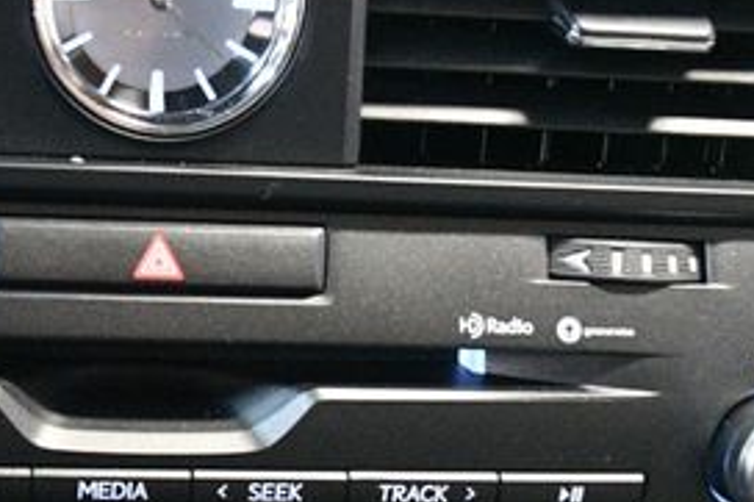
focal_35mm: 80
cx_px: 75
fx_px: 1674
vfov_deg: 17.0
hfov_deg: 24.6
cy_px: 286
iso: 10000
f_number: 3.8
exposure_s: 1/60
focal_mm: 23
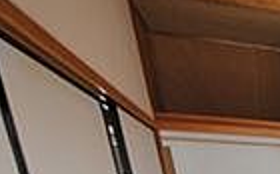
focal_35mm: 56
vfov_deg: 15.6
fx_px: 427
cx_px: 524
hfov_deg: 21.1
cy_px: 388
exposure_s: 1/6
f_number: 4.5
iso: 100
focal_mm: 8
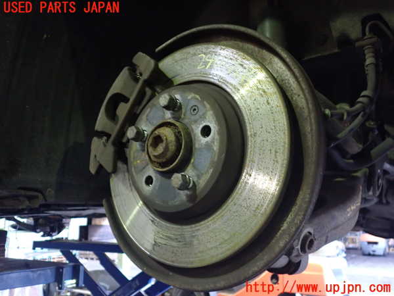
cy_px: 148
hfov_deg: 60.0
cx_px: 197
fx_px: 341
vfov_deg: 46.8
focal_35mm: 30
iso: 800
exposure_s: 1/20
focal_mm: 5.4
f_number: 2.3
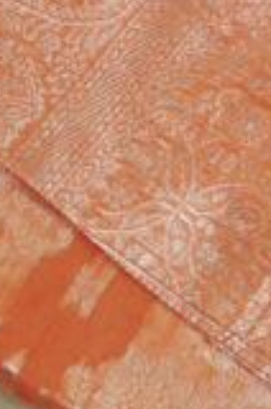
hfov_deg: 6.5
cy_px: -91
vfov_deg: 9.7
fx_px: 2370
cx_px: 244
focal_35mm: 209
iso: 400
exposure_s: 1/200
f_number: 2.5
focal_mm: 50
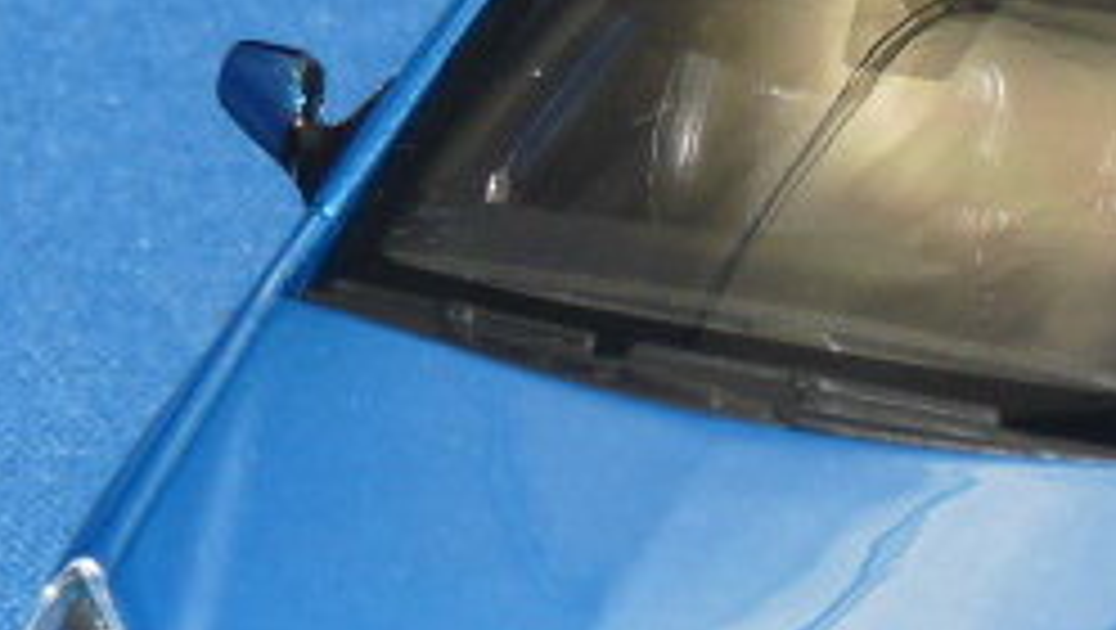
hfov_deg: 6.9
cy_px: 346
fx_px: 9241
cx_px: 994
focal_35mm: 312
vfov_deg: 3.9
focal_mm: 11.1
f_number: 4
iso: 100
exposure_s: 1/30
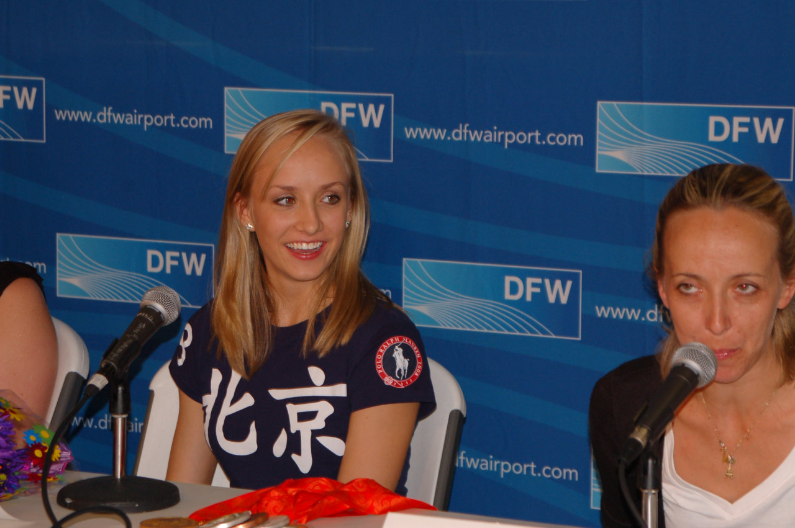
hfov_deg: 16.1
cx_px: 398
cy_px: 264
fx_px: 2813
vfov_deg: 10.7
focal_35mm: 128
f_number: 5.3
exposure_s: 1/60
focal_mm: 85
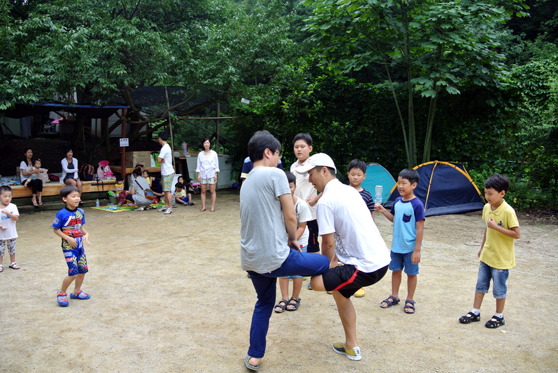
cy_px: 186
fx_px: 450
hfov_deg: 63.6
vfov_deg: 45.1
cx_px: 279
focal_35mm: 29
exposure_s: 1/250
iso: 160
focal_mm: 11
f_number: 4
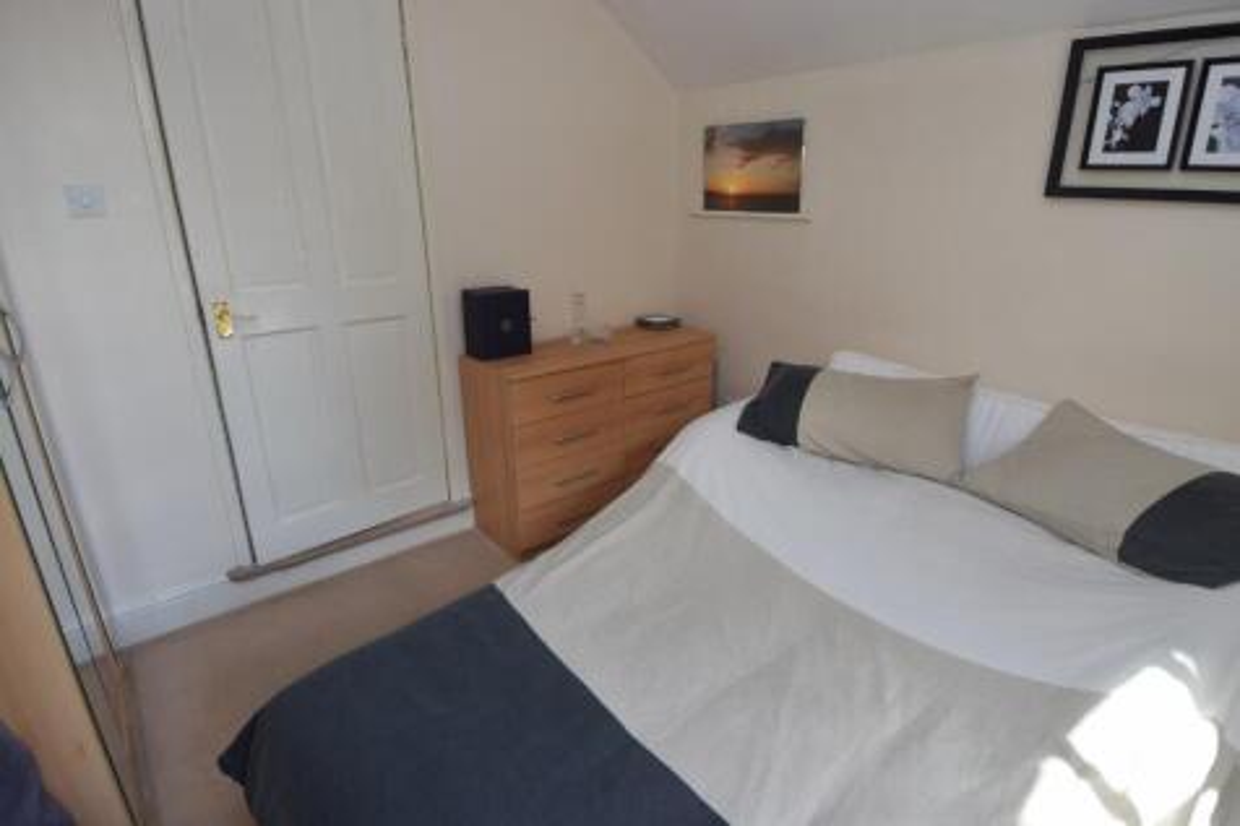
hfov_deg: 90.0
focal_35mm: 18
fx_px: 620
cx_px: 620
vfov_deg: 67.3
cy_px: 413
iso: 400
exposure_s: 1/200
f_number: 7.1
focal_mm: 12
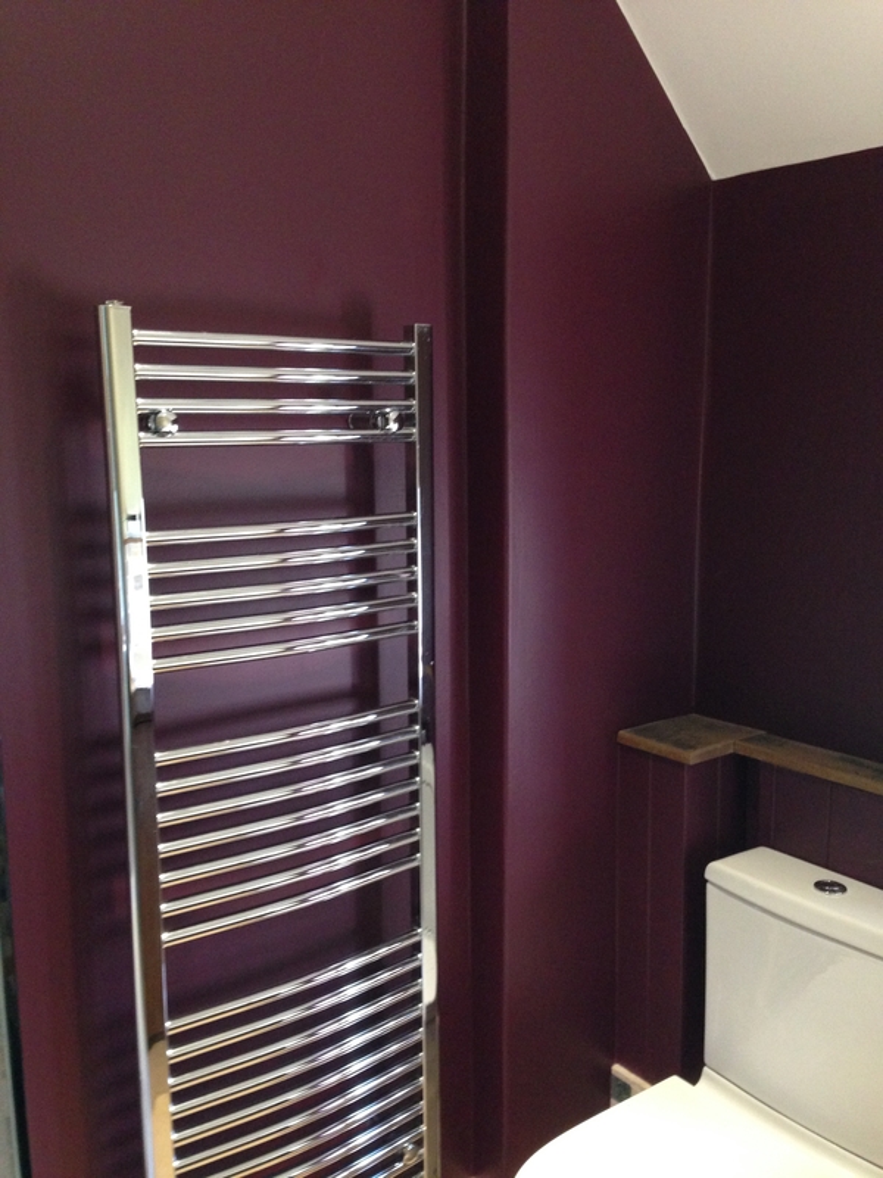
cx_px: 442
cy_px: 589
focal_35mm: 33
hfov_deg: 42.9
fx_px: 1122
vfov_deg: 55.4
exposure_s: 1/20
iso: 250
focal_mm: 4.12
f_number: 2.4
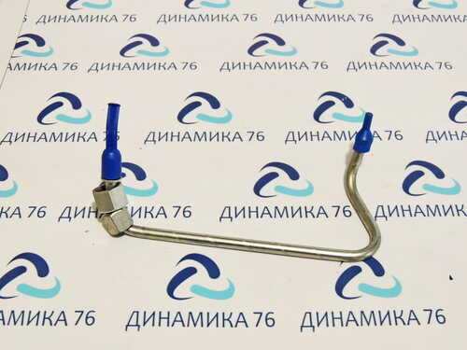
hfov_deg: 34.9
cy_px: 175
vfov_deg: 26.6
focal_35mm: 55
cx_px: 234
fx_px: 742
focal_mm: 9.8
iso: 400
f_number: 3.7
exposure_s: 1/40
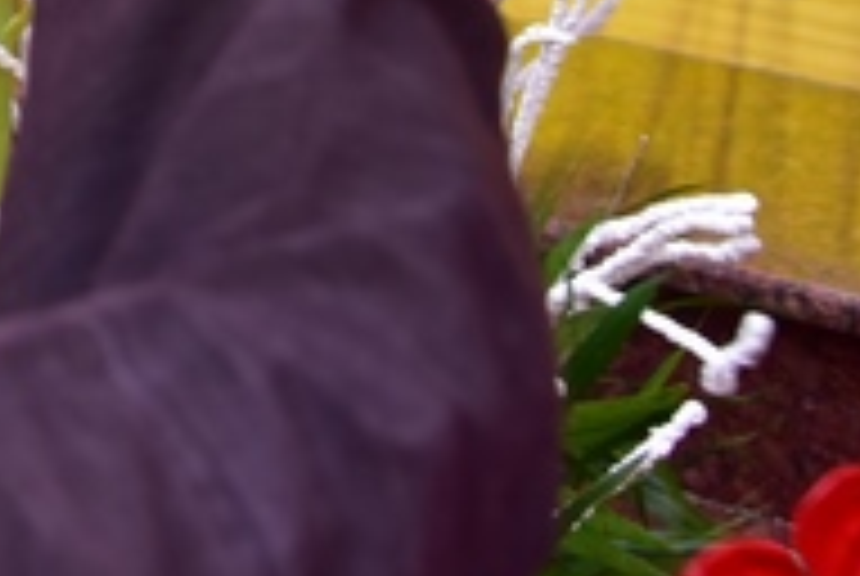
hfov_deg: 14.7
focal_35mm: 129
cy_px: -346
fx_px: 3086
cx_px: -446
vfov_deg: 10.2
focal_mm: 38
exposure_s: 1/25
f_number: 5
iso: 800
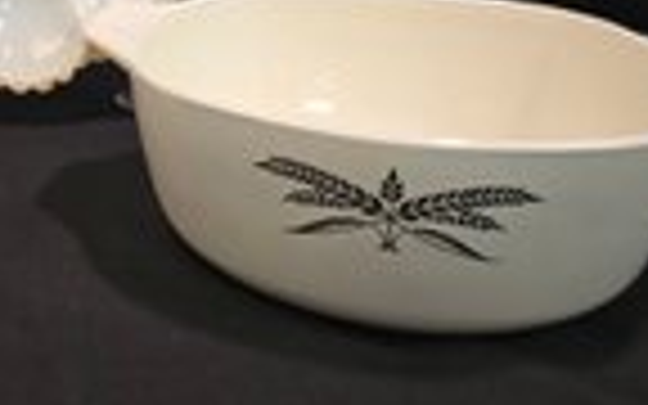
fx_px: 1024
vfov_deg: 21.5
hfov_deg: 33.0
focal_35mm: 58
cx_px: 43
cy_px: -11
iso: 500
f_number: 1.7
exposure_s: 1/120
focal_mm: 6.3
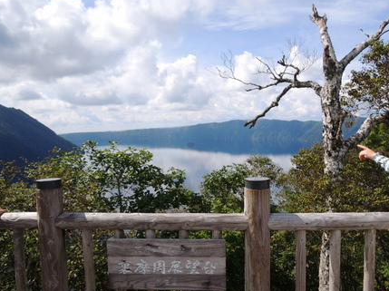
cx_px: 212
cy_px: 161
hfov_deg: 63.4
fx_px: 314
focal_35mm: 28
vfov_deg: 49.6
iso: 100
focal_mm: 4.3
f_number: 3.5
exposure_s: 1/1250
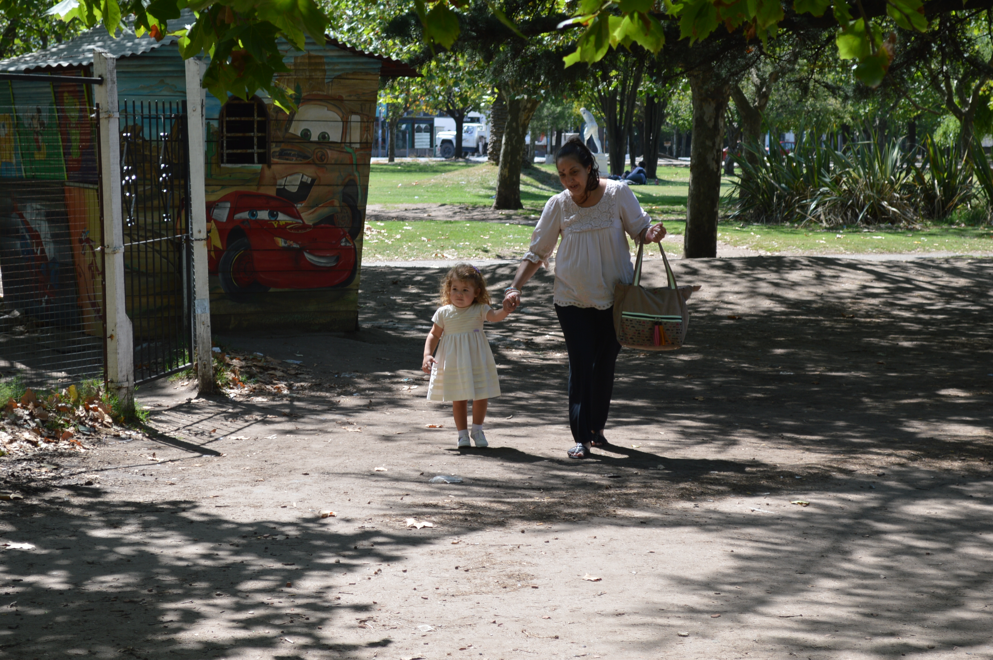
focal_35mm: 82
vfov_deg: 16.5
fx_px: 2274
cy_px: 330
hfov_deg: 24.6
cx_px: 496
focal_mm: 55
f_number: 6.3
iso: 100
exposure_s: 1/160
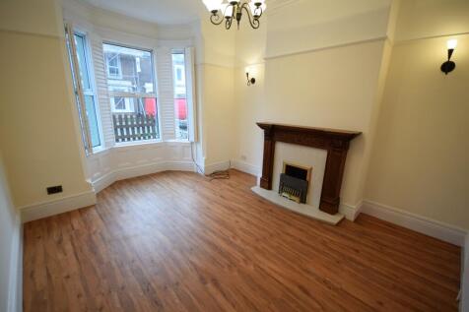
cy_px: 156
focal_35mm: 15
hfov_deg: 100.4
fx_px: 195
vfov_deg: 77.3
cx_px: 234
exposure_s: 1/60
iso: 640
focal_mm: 10
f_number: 4
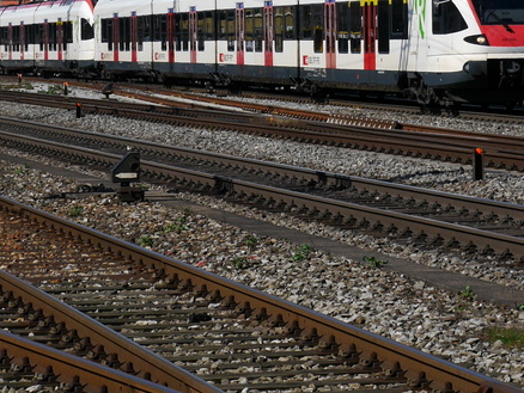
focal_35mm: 230
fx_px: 3484
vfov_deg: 6.4
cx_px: 400
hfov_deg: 8.6
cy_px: -17
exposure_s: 1/400
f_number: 10
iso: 160
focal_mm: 42
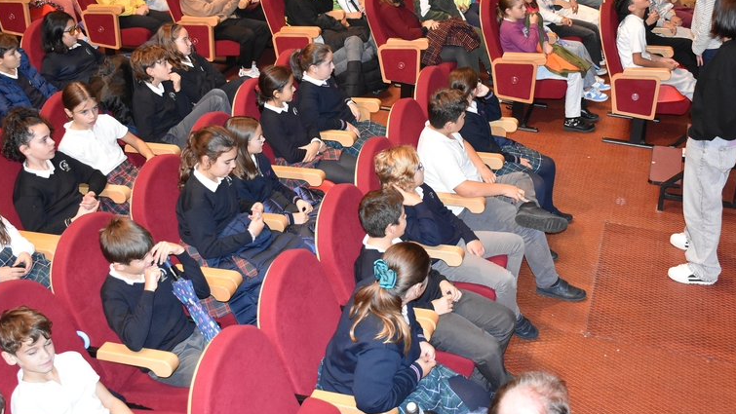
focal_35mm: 45
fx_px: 878
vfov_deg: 26.4
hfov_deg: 45.5
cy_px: 139
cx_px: 382
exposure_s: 1/60
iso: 2500
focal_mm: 24
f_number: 3.8
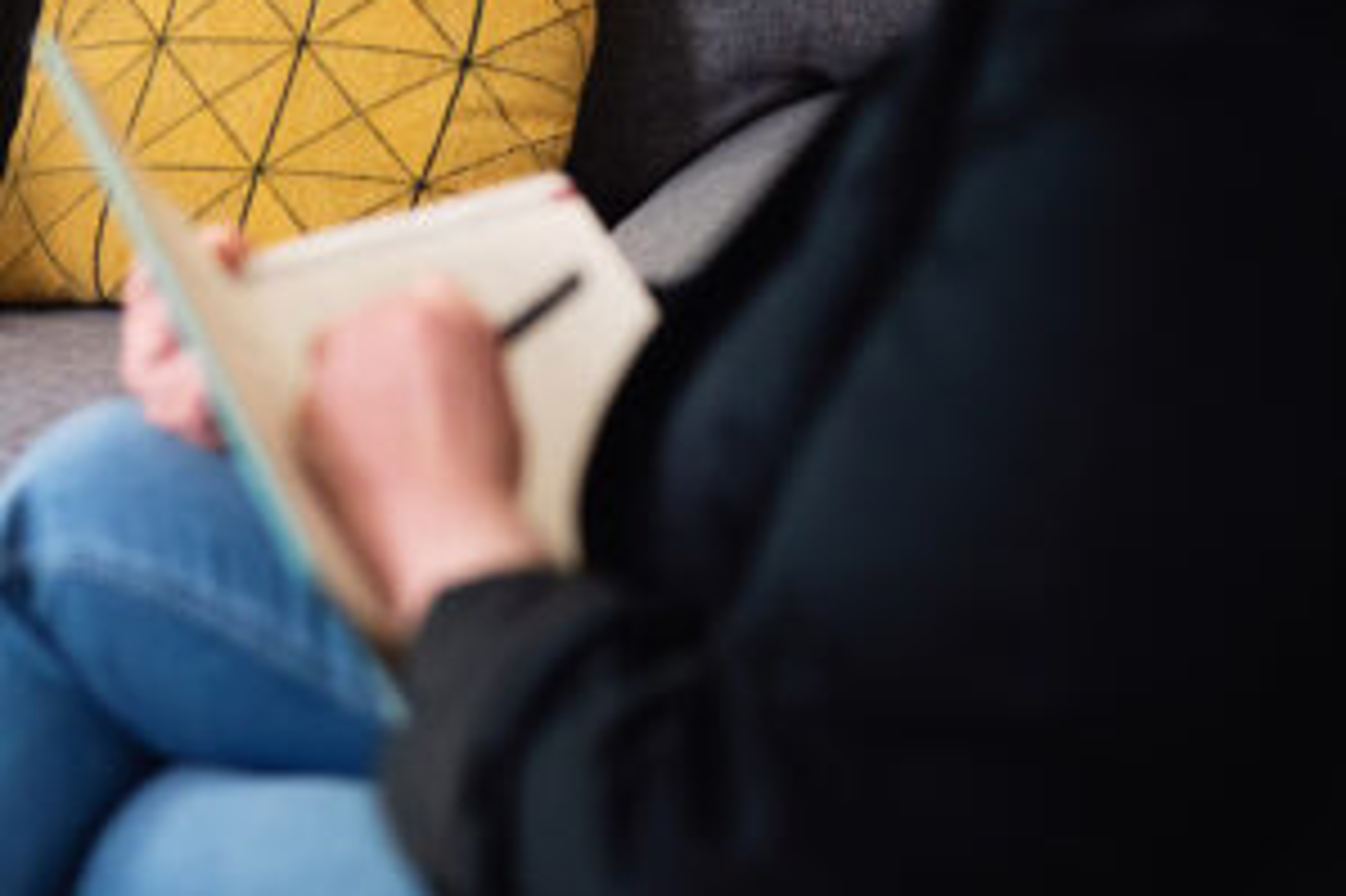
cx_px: -144
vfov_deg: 14.9
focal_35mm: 90
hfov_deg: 21.4
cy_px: 9
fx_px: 3363
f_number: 1.4
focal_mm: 35
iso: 1600
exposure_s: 1/800
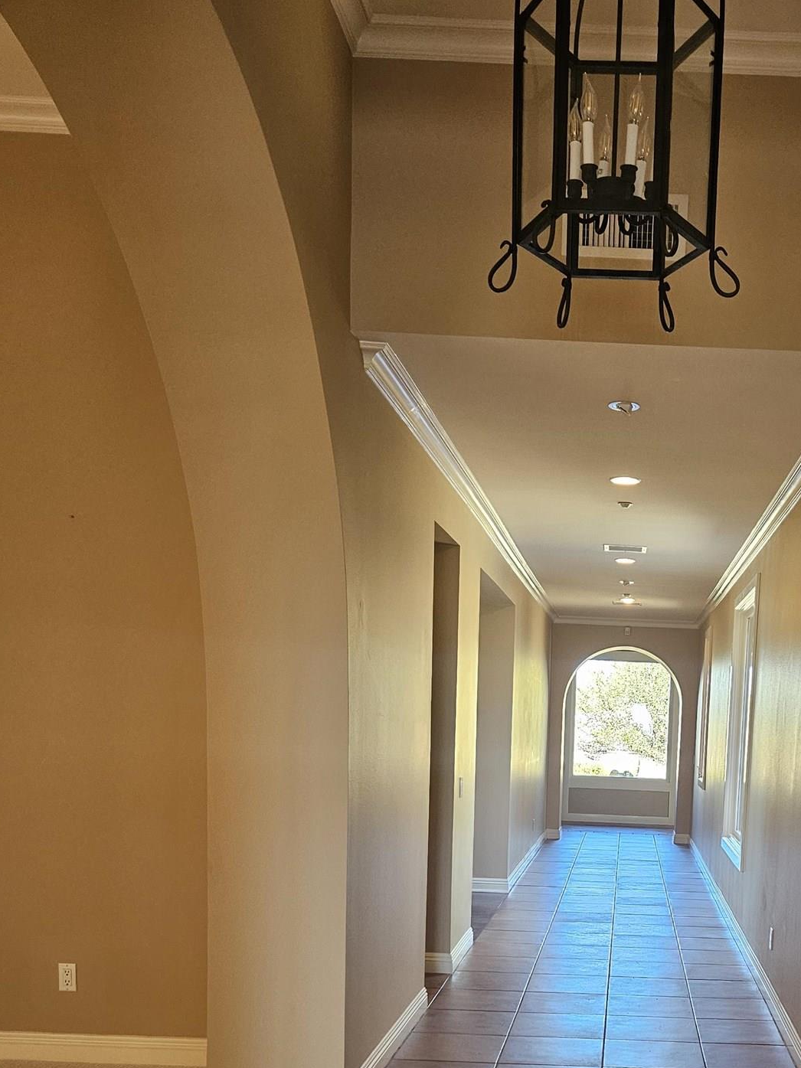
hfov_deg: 36.3
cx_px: 653
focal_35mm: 38
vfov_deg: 46.2
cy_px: 868
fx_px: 1173
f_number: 1.8
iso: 200
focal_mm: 5.4
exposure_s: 1/120
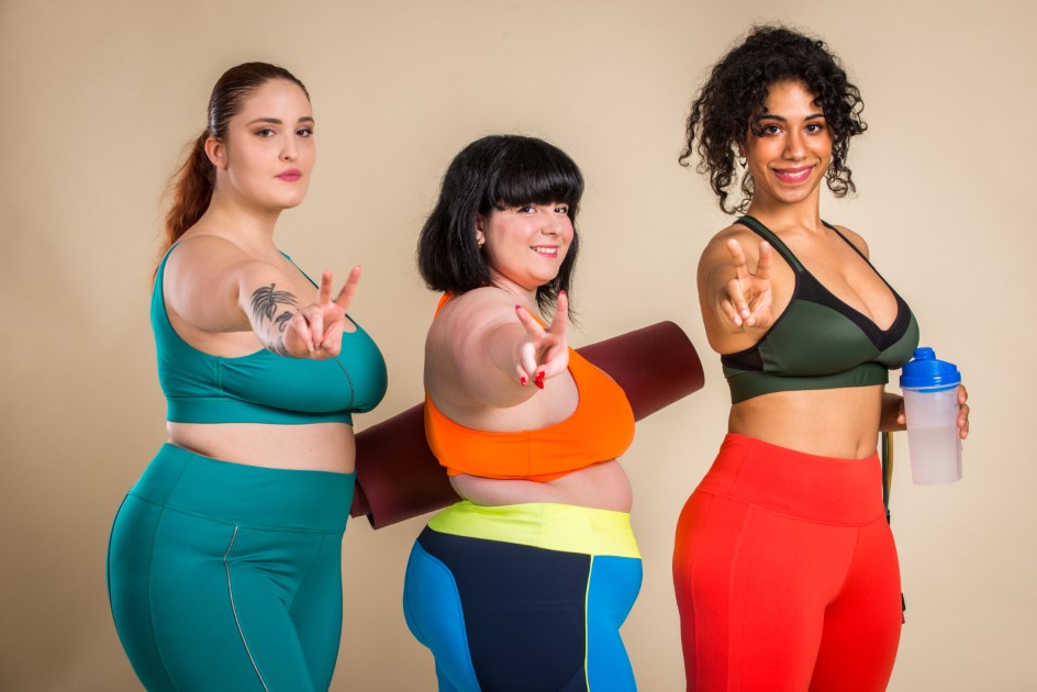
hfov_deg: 23.6
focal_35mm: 86
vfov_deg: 15.9
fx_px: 2478
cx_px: 518
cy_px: 346
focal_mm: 86
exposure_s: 1/125
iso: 100
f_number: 11
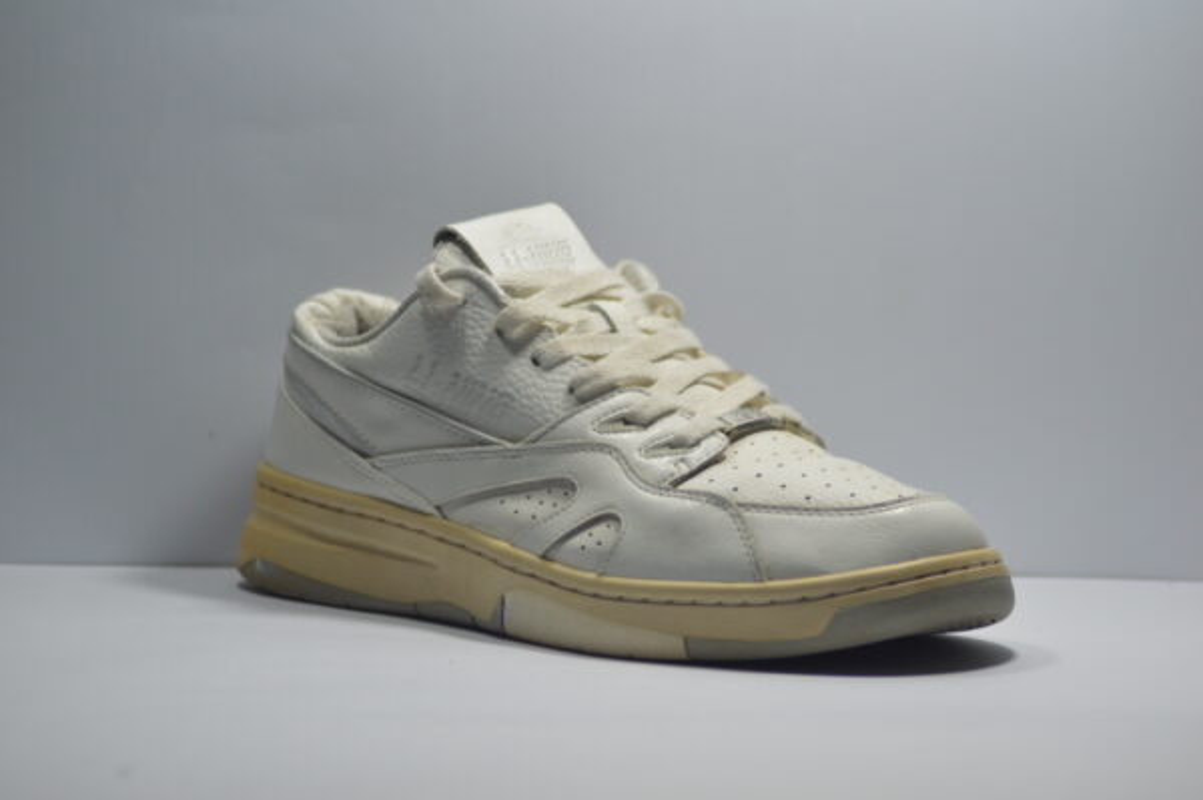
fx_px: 6761
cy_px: 400
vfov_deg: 6.8
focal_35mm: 202
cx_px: 602
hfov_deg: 10.2
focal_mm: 135
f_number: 4.2
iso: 400
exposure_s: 1/200
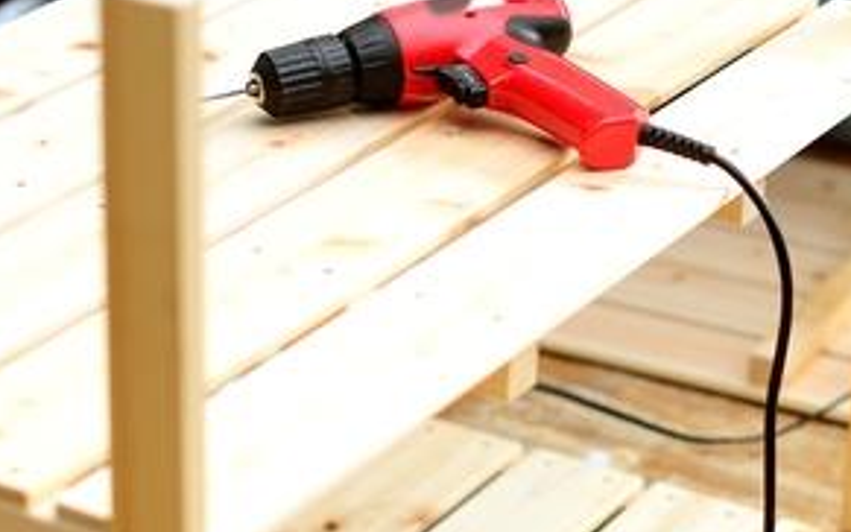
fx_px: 3039
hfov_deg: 15.8
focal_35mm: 131
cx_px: 702
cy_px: 343
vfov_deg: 10.0
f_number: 2.2
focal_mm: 50
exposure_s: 1/320
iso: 125
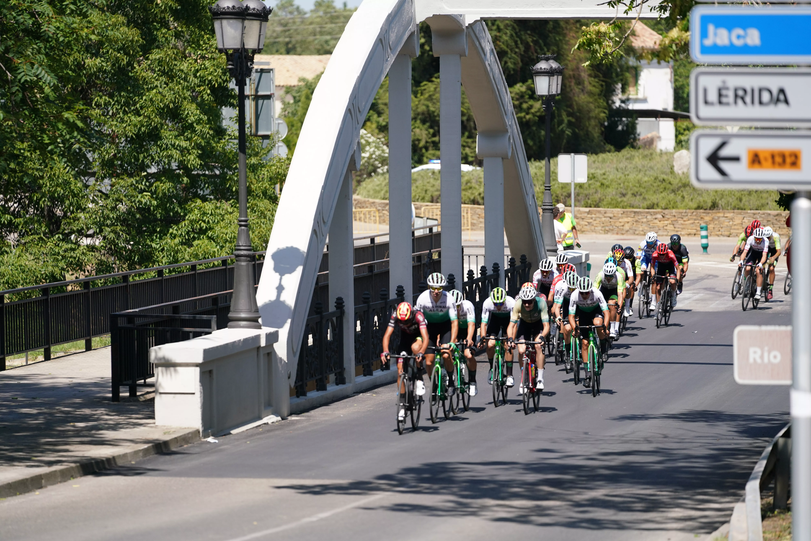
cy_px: 270
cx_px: 406
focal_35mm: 200
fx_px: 4506
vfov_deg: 6.9
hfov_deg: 10.3
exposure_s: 1/5000
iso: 400
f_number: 2.8
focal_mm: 200
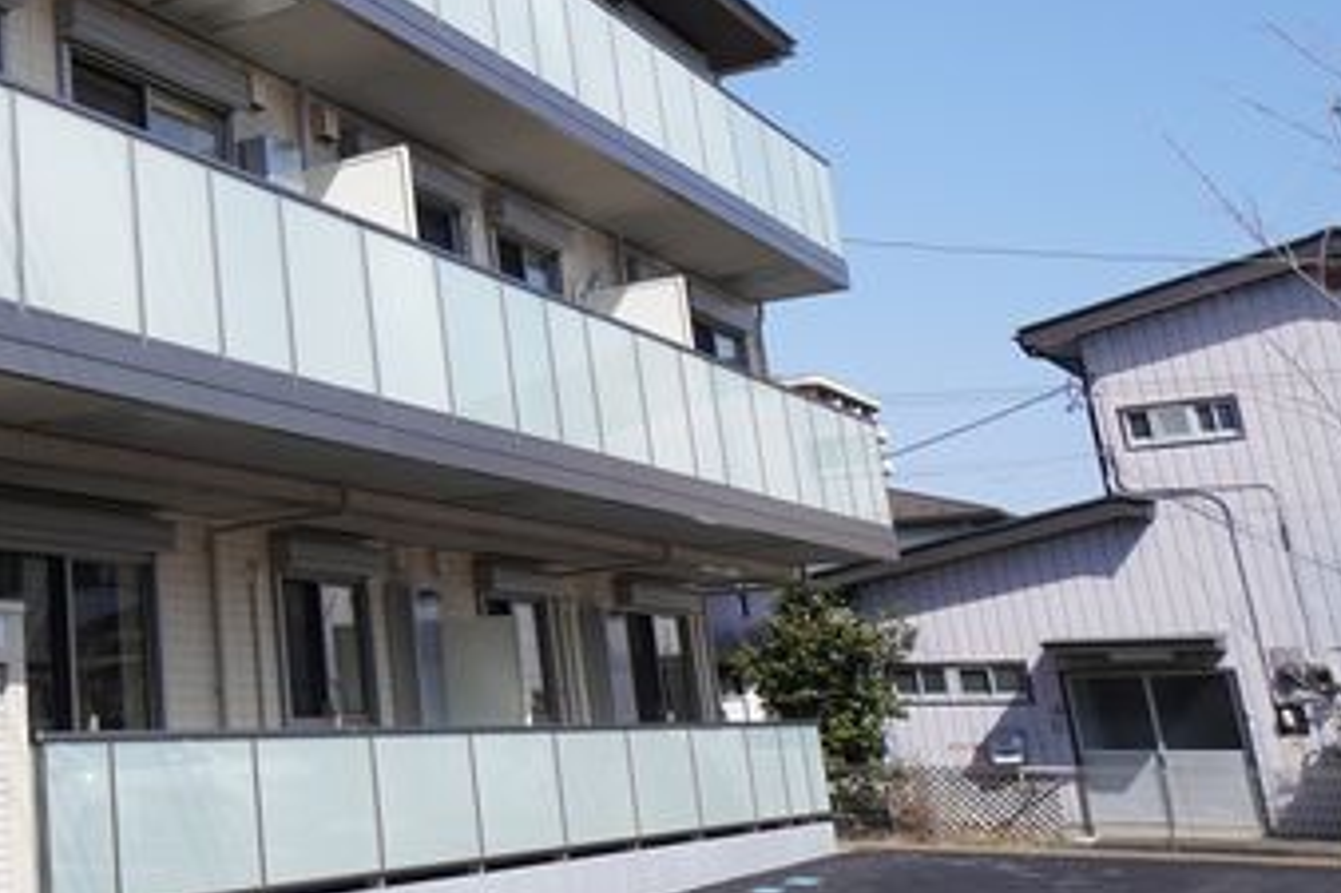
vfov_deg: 28.6
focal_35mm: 46
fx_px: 1719
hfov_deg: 35.3
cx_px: -198
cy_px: 212
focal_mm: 13
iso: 100
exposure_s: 1/400
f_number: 5.6
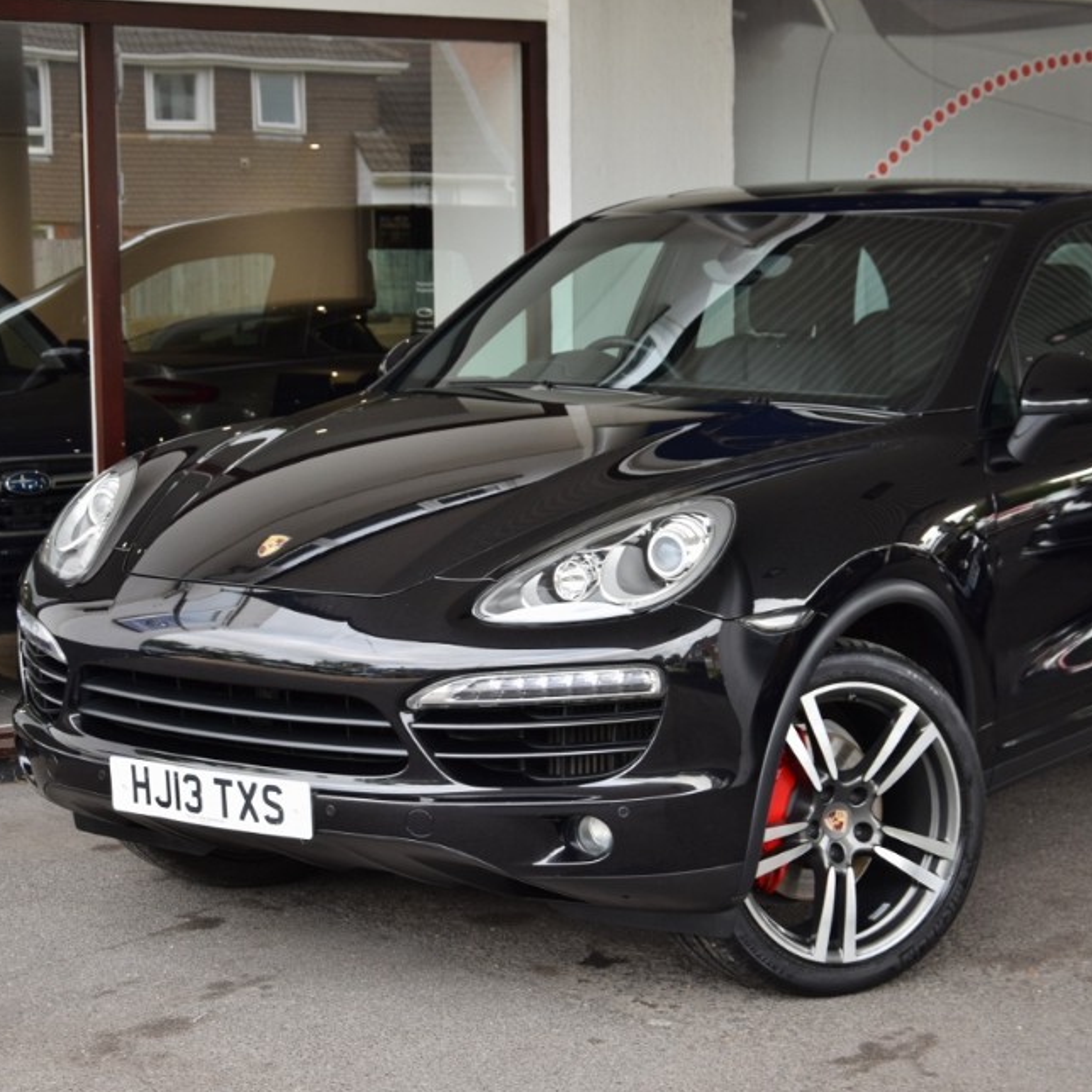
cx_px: 694
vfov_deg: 22.5
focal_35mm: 77
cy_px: 560
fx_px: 2748
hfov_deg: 22.4
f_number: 5
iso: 400
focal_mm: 38
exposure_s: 1/100
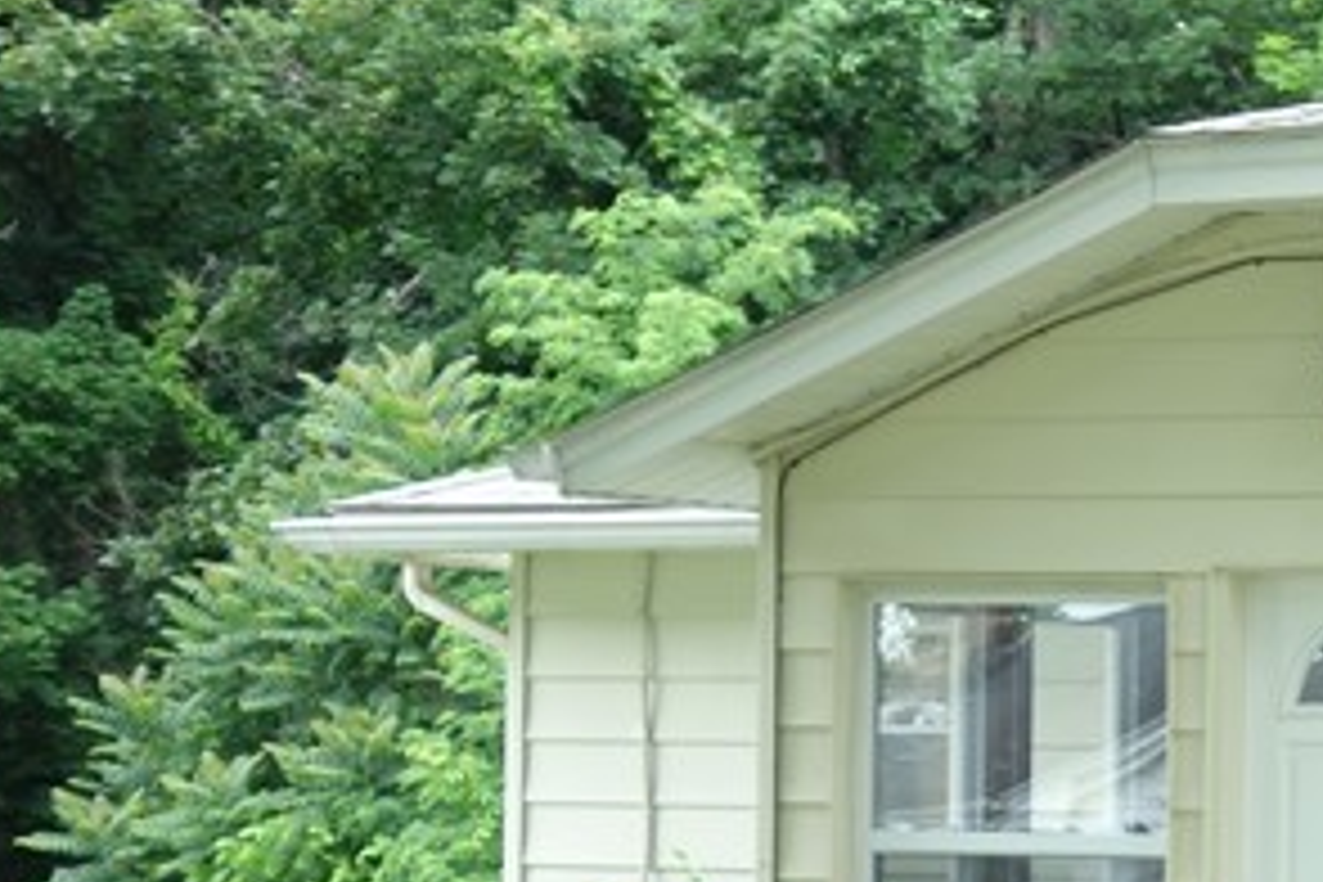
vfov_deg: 9.2
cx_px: 2160
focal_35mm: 148
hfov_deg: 12.9
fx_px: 5439
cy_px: 846
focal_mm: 14.75
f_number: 2.8
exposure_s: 1/100
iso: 125
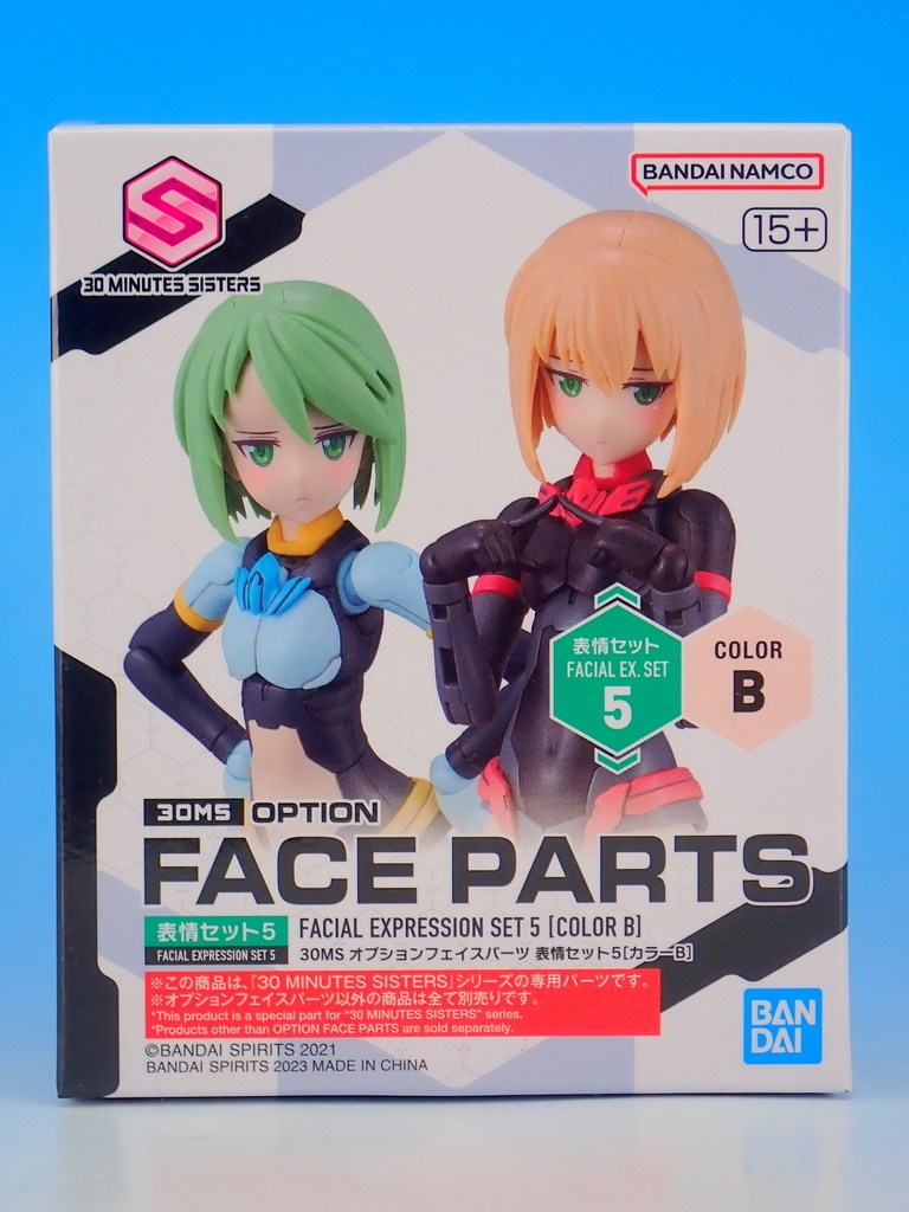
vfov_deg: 20.9
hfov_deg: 15.7
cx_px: 454
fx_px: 3291
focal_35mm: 94
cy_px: 606
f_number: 4.7
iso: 100
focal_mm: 16.79
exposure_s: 1/13
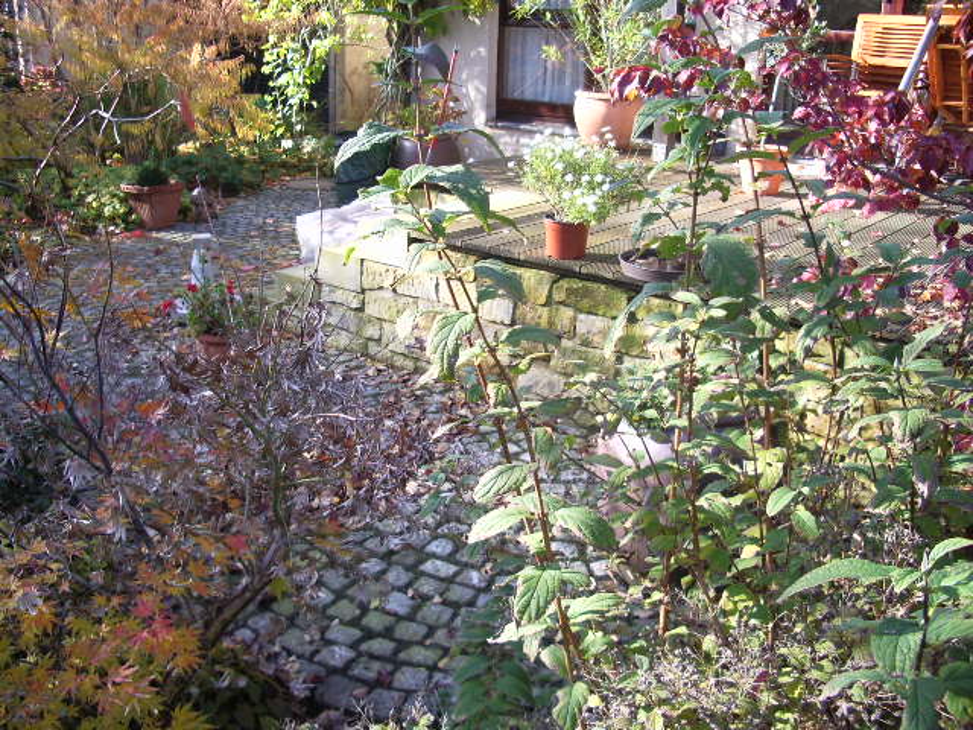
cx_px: 486
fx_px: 984
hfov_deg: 52.6
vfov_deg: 40.7
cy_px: 365
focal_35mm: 35
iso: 50
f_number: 2.6
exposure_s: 1/125
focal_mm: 5.8
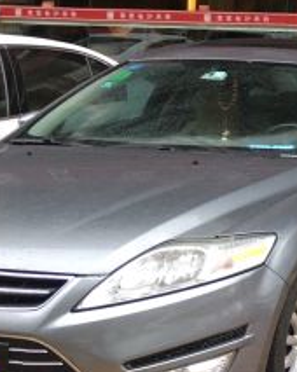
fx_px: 1023
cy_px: 3
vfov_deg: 20.0
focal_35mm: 93
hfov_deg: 14.2
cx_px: 564
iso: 25
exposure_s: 1/110
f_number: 2.2
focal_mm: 4.15
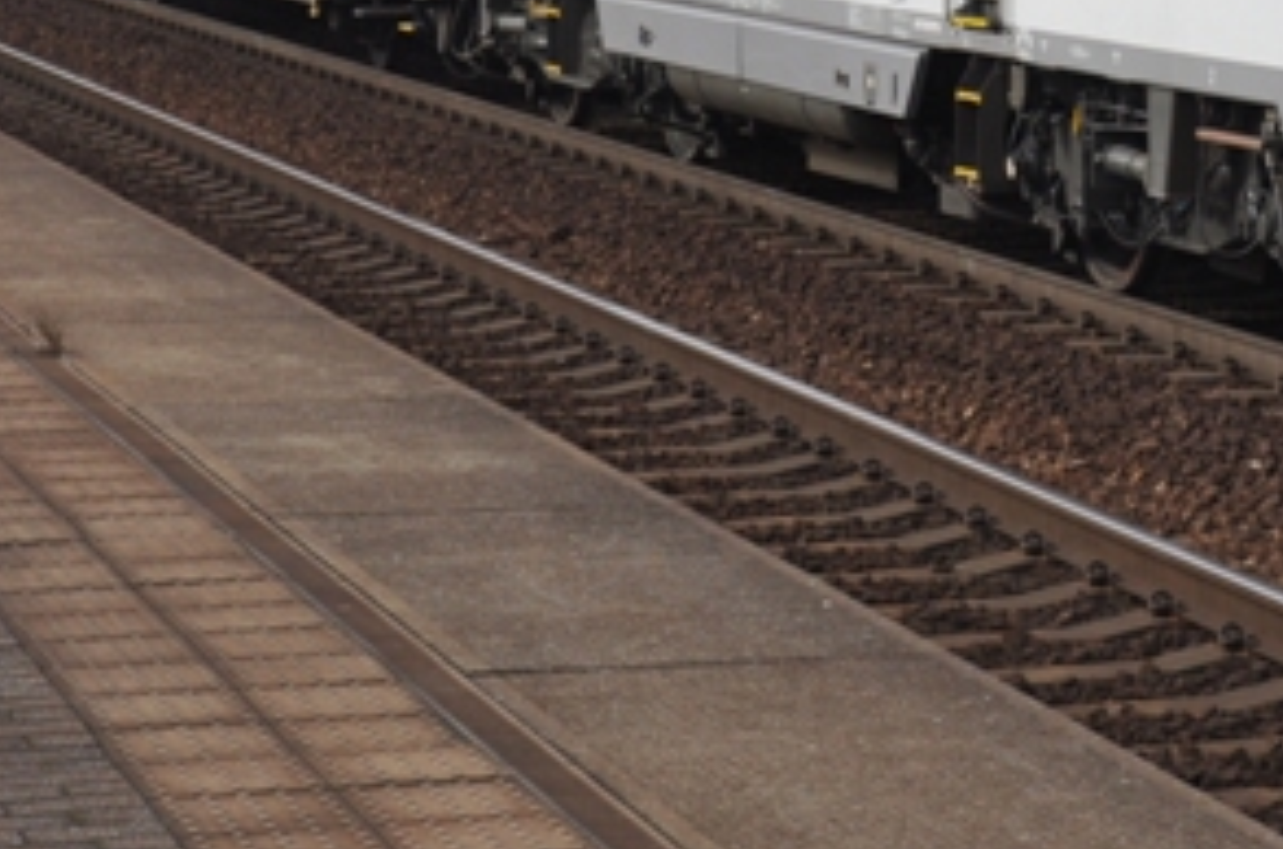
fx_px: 5098
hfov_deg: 14.3
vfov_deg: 9.4
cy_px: -230
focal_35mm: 143
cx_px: 1003
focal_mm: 35
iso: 400
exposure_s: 1/1000
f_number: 4.5
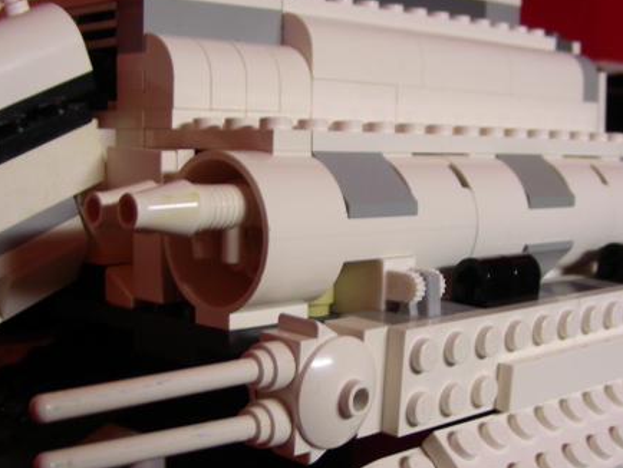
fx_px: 1008
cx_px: 291
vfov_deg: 26.0
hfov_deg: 34.3
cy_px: 312
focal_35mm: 56
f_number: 3.5
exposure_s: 1/3.9
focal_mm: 6.3
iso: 58
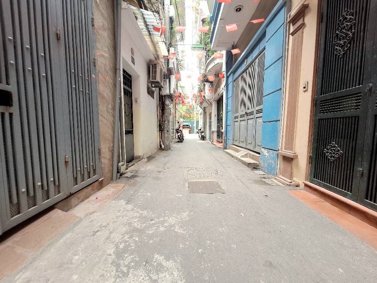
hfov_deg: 106.2
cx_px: 188
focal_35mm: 13
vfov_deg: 89.9
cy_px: 142
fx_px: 142
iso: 64
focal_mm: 1.74
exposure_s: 1/40
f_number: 2.2
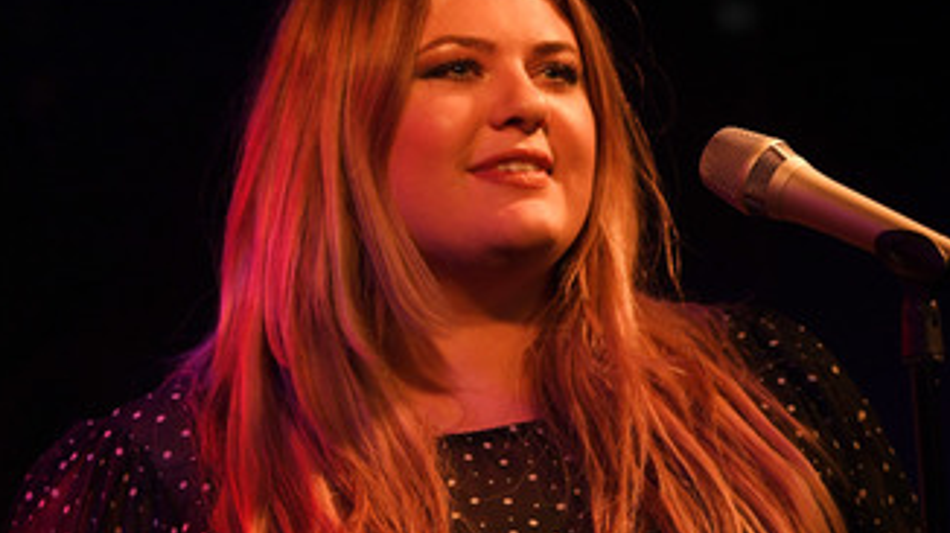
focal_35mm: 174
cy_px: 303
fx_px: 4381
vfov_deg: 7.0
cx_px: 643
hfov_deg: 12.4
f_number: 3.2
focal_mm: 120
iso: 1600
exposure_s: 1/250
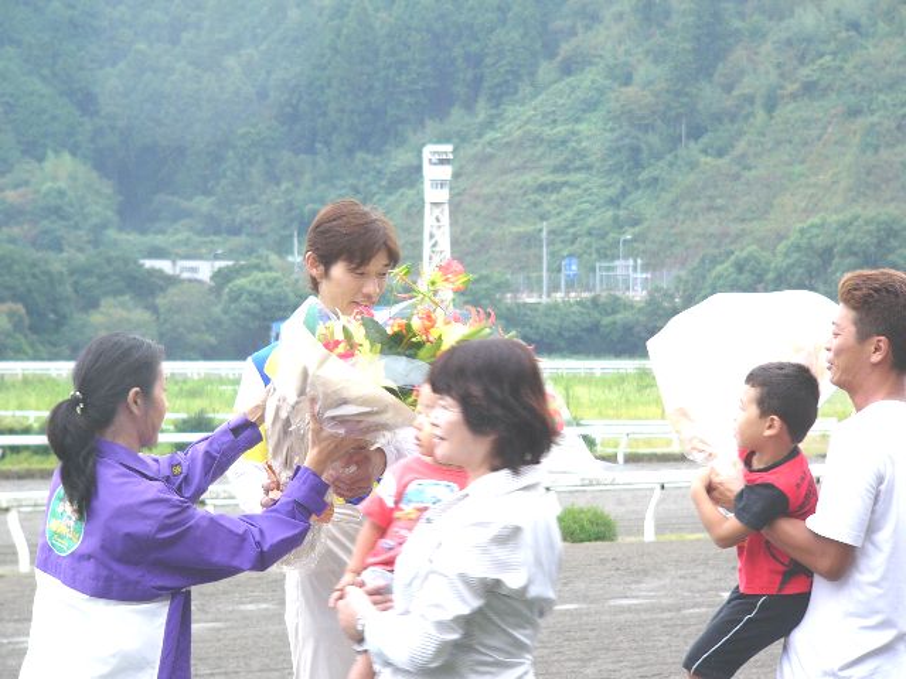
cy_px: 340
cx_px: 453
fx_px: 3821
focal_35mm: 146
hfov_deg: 13.5
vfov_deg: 10.2
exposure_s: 1/60
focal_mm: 24.3
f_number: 2.8
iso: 50
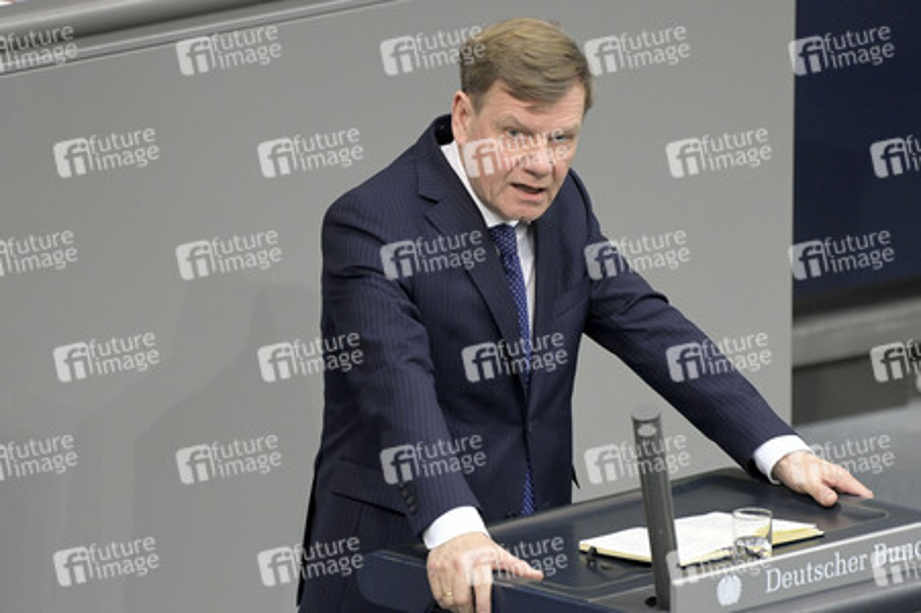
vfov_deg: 3.3
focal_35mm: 420
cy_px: 306
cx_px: 460
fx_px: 10737
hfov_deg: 4.9
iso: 8000
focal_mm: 420
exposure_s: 1/400
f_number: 5.6
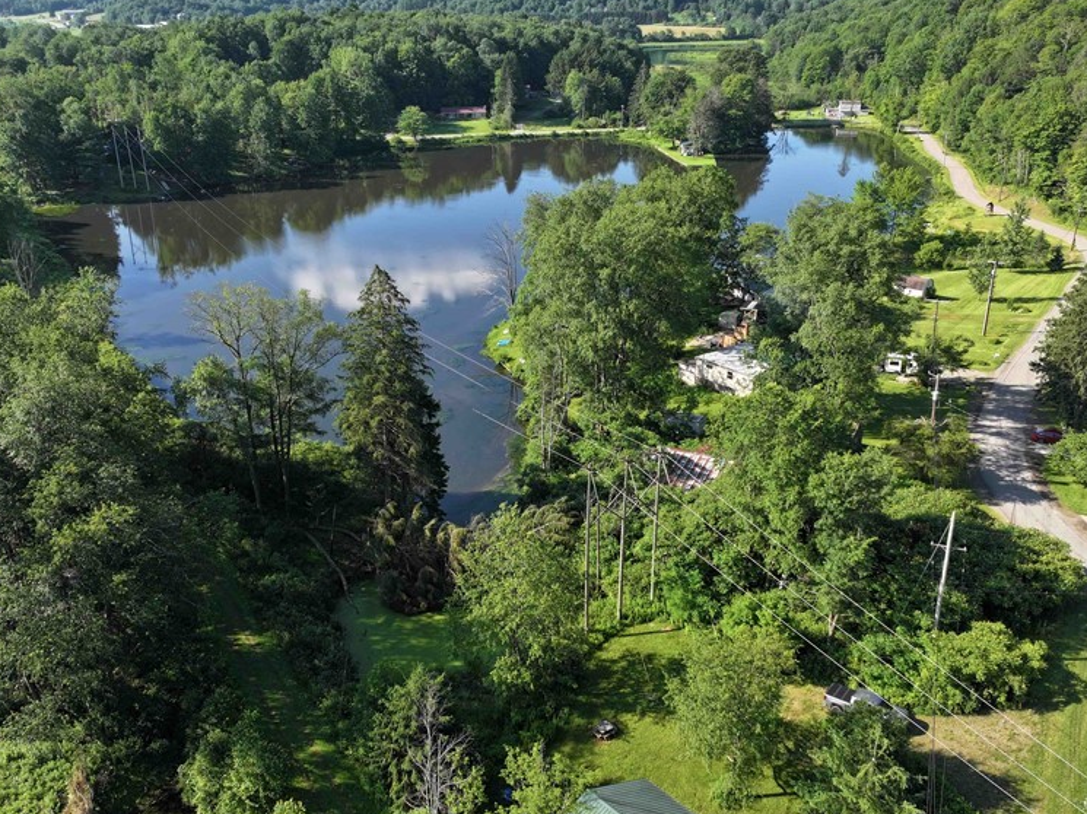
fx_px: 1036
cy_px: 473
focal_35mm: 33
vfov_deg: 42.8
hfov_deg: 55.4
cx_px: 518
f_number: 2.8
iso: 150
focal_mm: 12.29
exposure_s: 1/1250
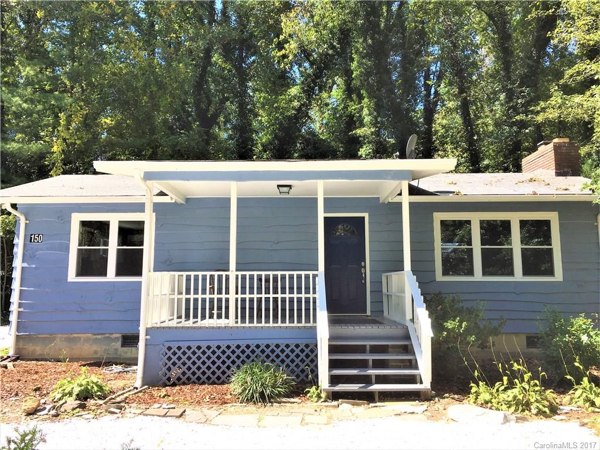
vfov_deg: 48.2
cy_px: 225
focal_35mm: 29
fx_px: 503
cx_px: 300
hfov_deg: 61.7
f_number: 2.2
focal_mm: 4.15
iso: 25
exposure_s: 1/506
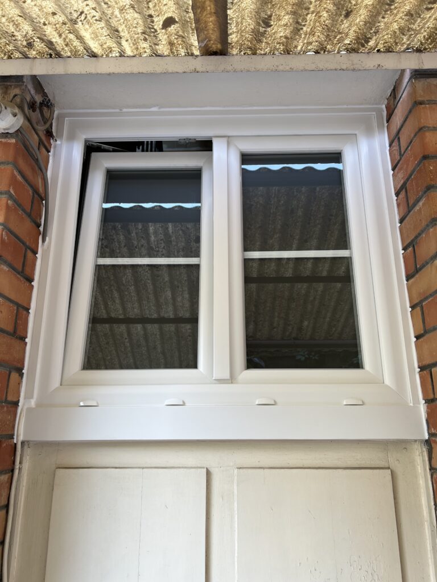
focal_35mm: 26
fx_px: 438
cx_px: 218
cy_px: 291
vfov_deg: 67.3
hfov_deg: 53.1
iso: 40
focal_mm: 5.7
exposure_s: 1/121
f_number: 1.5
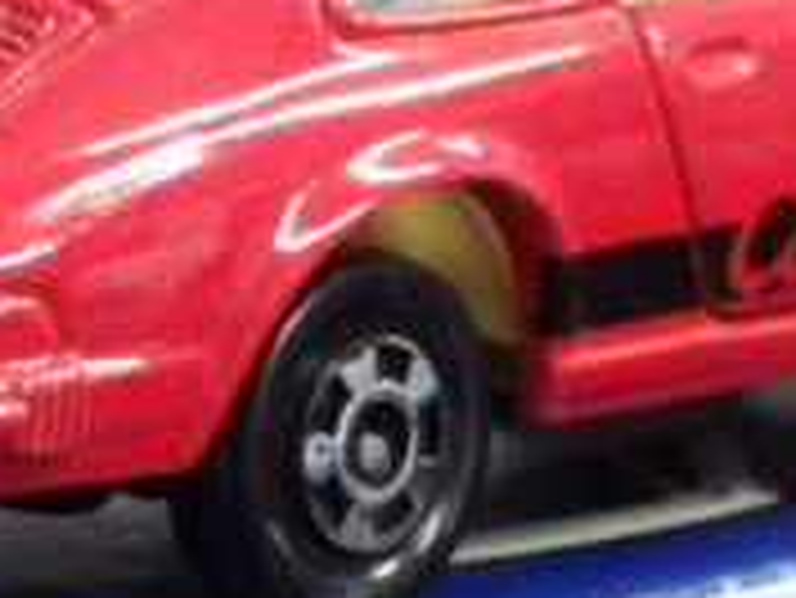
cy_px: 216
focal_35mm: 430
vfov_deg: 3.5
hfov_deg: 4.6
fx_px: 9895
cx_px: 202
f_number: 4.8
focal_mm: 21.3
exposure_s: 1/30
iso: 1250
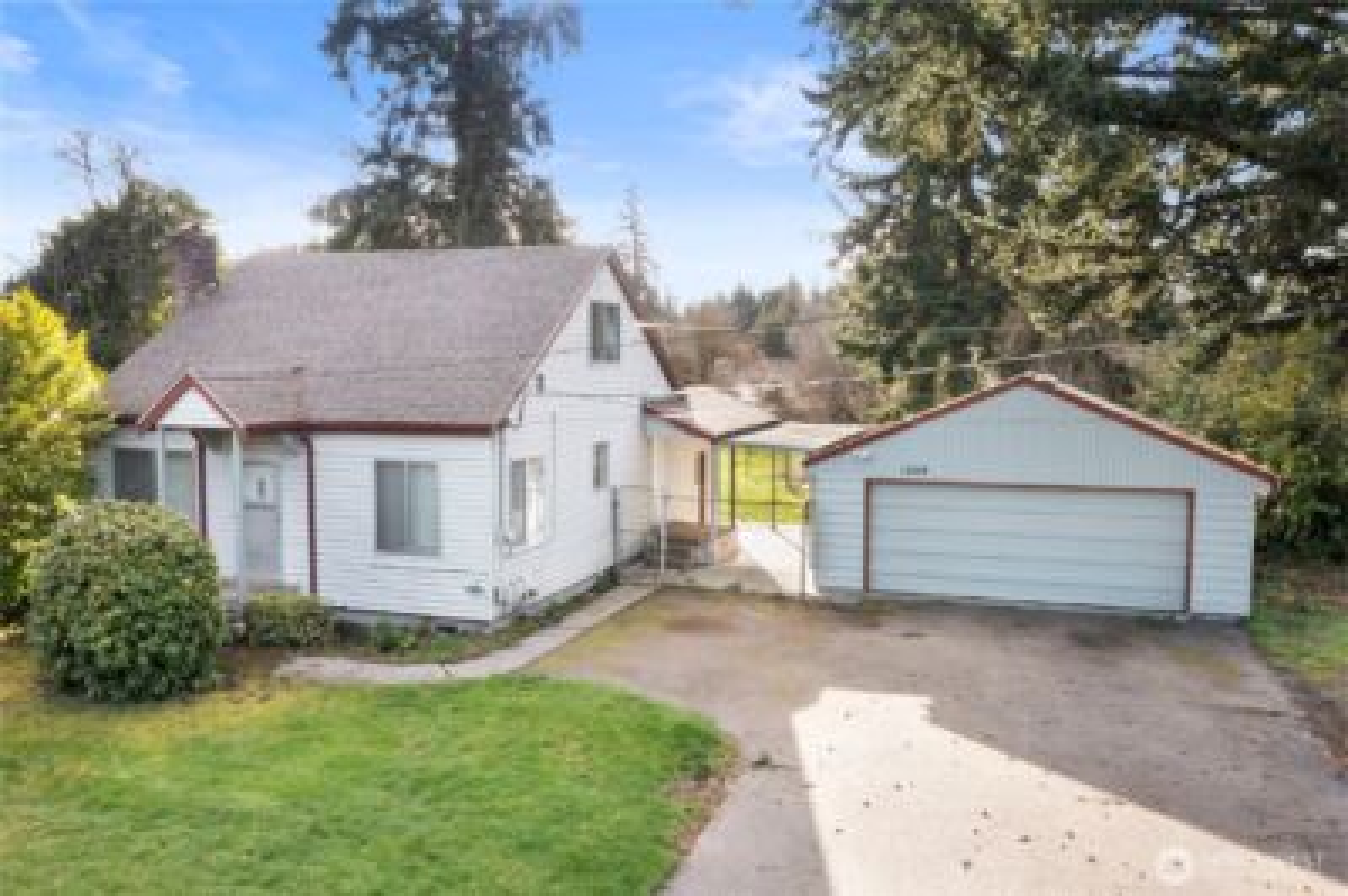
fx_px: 1048
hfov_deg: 65.5
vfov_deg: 46.3
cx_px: 674
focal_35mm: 28
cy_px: 448
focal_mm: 10.26
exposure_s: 1/80
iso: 400
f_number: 9
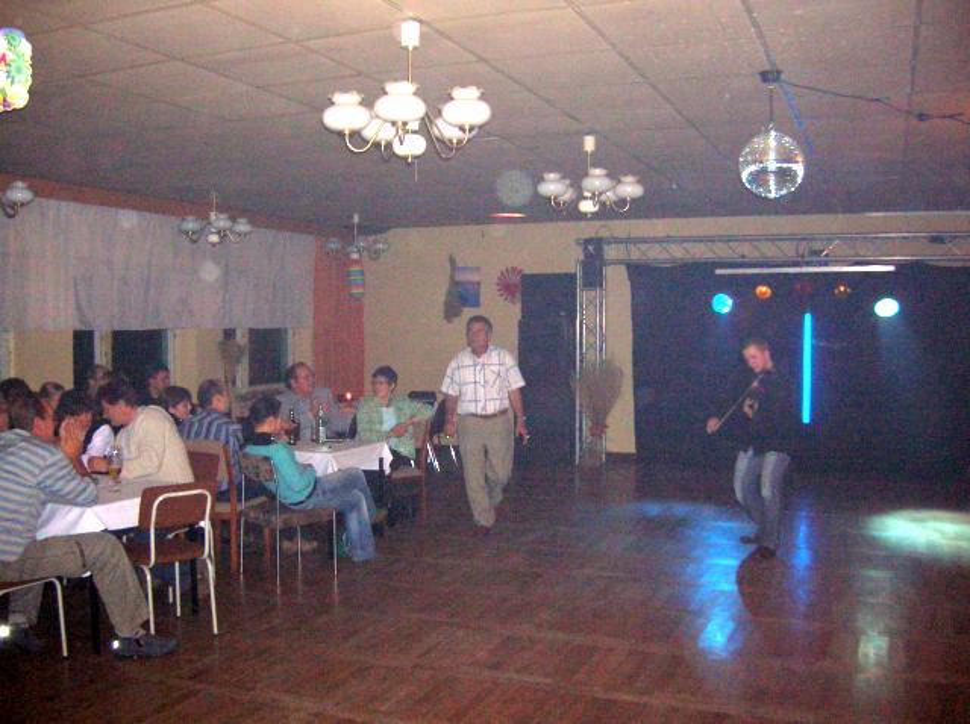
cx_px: 485
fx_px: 951
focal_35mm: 34
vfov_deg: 41.7
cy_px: 362
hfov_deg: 54.0
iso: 200
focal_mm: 5.7
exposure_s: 1/60.1
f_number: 2.9
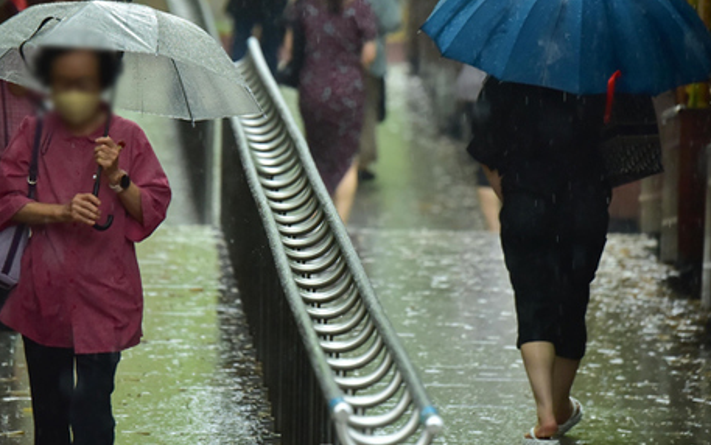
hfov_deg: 4.5
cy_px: 198
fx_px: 9130
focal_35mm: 471
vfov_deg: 2.8
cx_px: 289
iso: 1000
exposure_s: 1/250
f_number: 5.6
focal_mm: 330
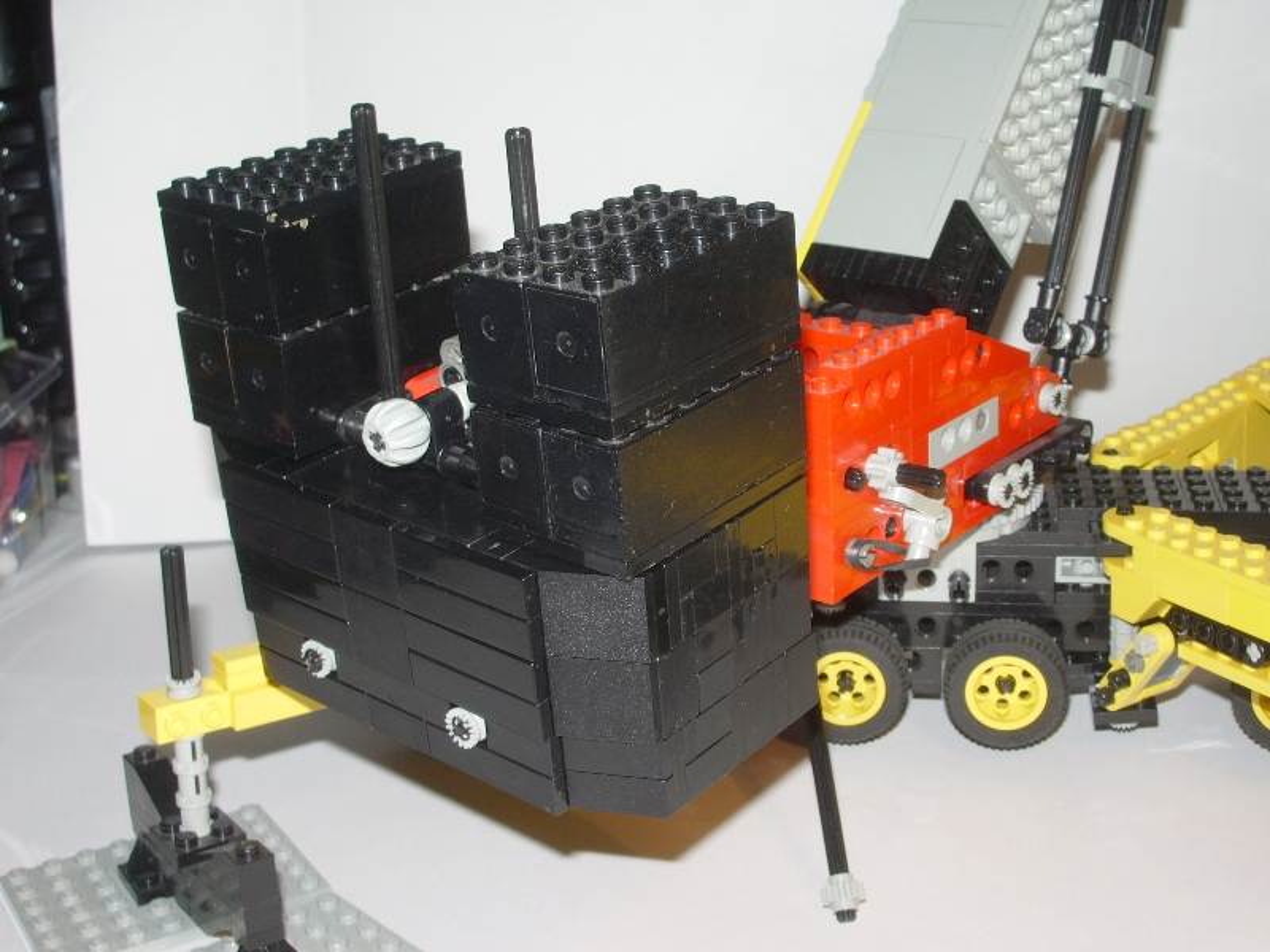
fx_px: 1834
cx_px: 635
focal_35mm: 50
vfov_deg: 29.1
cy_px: 476
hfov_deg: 38.2
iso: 50
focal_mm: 8.2
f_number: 5
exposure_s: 1/50
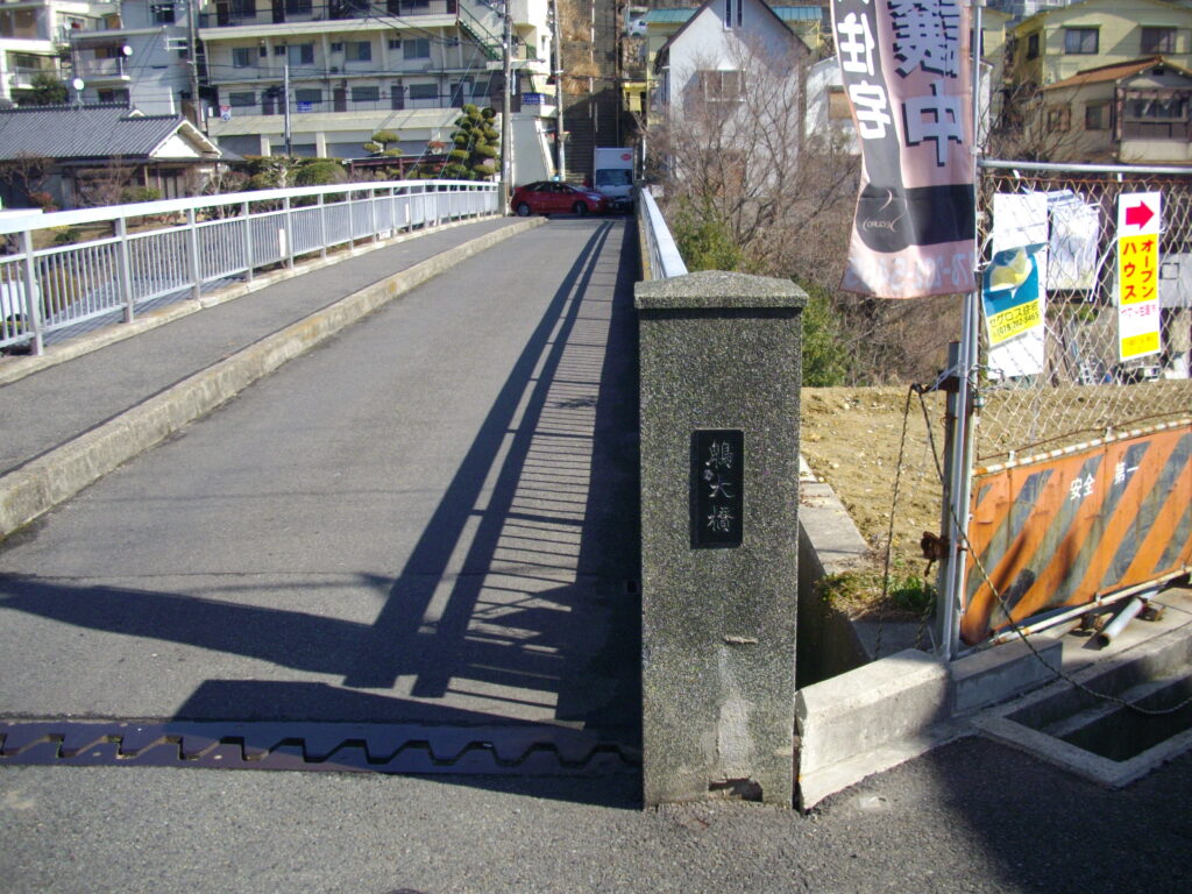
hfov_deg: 50.1
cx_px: 596
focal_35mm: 37
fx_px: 1274
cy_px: 447
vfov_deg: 38.7
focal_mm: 6.2
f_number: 5.6
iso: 100
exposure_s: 1/250
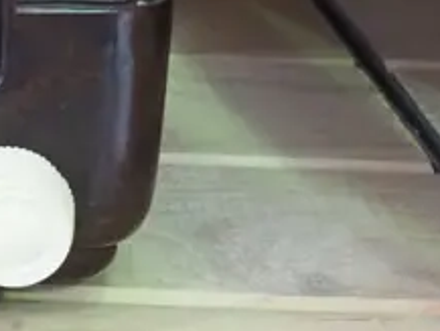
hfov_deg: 11.7
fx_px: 1920
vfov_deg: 9.5
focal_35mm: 151
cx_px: -442
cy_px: -195
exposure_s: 1/50
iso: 3200
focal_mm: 16
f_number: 5.6
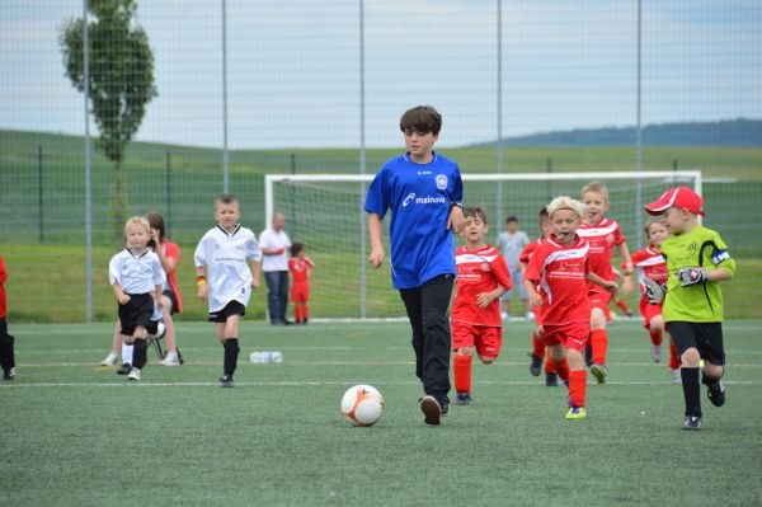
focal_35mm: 255
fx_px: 5393
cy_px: 254
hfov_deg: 8.1
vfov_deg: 5.4
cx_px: 381
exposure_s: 1/1000
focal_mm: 170
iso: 400
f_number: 5.6
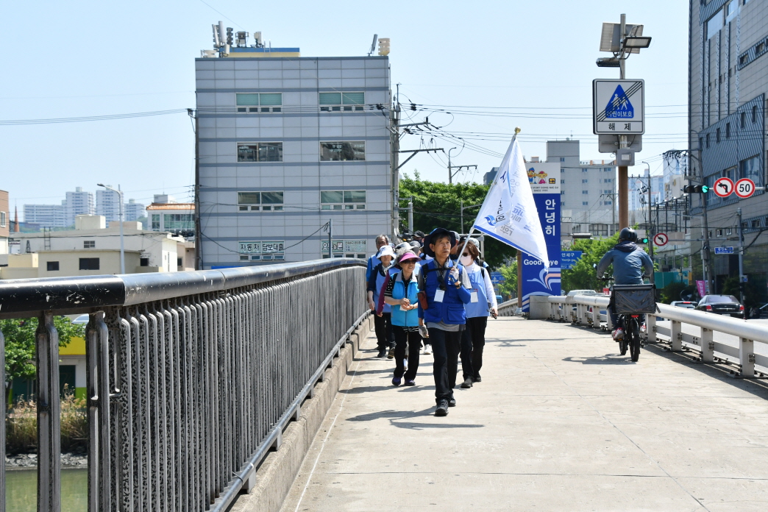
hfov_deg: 30.5
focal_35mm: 66
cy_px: 256
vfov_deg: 20.6
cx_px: 384
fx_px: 1408
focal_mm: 44
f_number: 13
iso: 800
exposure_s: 1/1000
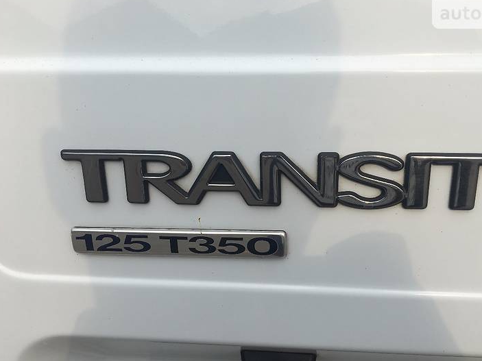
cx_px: 267
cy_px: 197
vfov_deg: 42.9
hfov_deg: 55.2
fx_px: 459
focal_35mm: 33
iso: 25
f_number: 2.2
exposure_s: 1/1479
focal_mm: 4.2
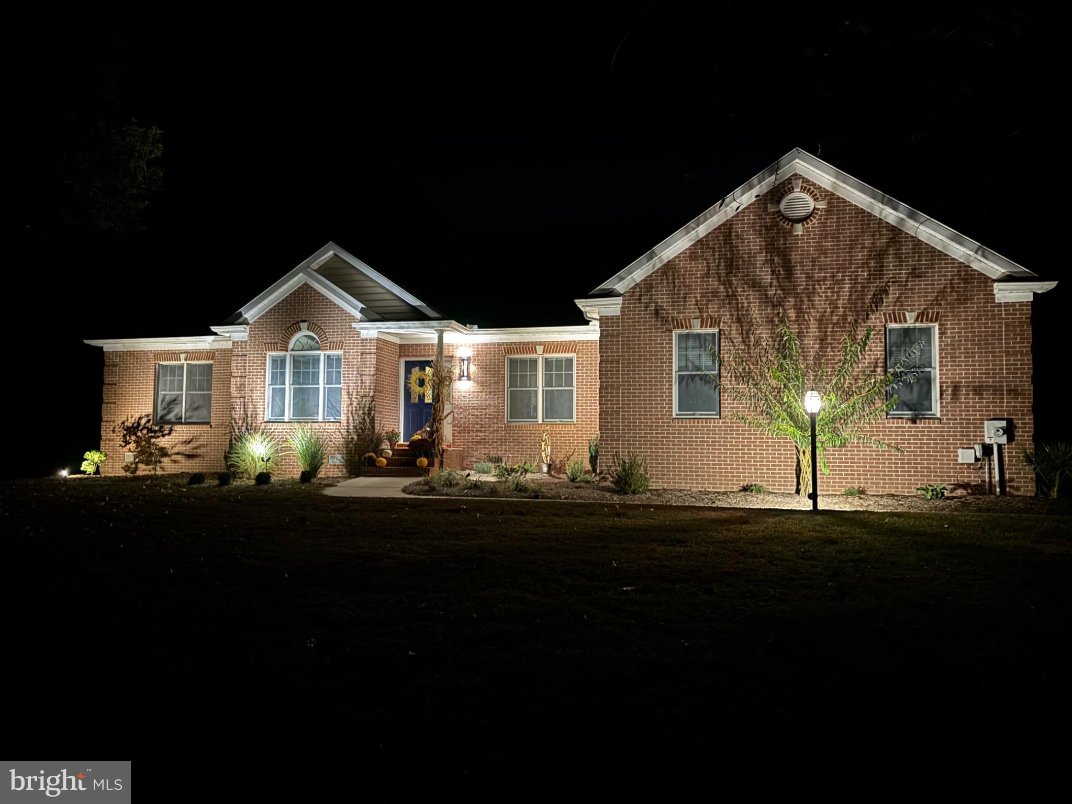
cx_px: 536
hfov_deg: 67.3
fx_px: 805
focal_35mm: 26
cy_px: 402
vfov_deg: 53.1
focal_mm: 5.96
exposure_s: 1/9
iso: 800
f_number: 1.6
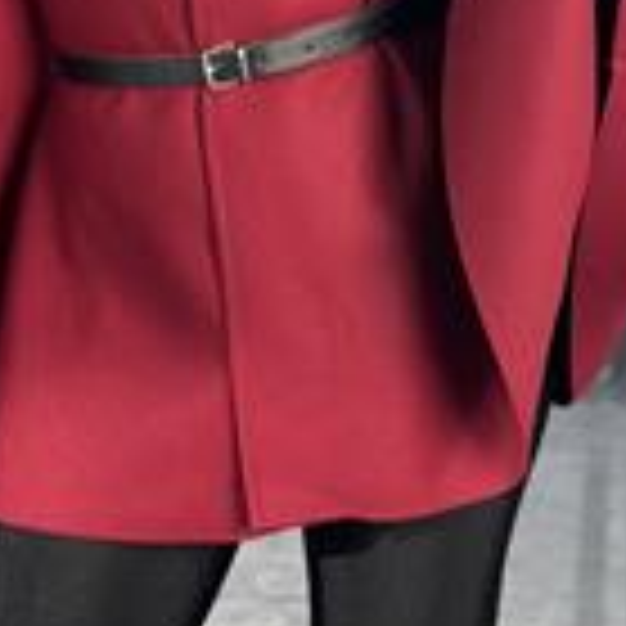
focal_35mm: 154
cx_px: 185
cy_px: -117
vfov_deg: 11.1
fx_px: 3151
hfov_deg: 11.3
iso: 125
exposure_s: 1/121
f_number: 1.78
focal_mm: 6.86
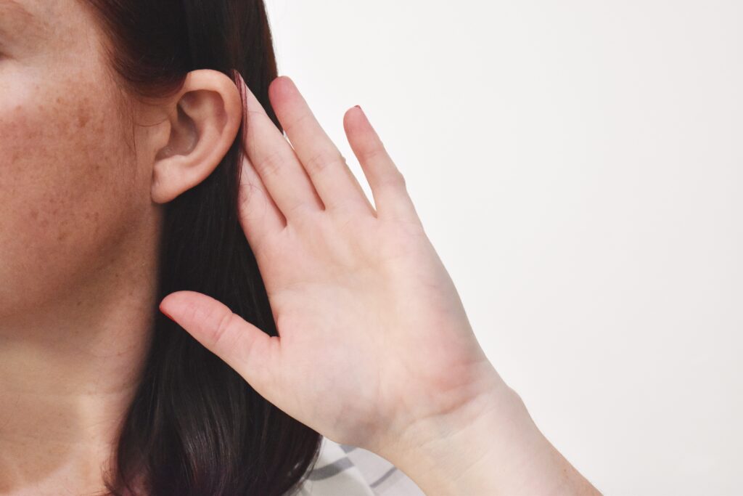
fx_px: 1486
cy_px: 248
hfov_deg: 28.1
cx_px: 372
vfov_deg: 18.9
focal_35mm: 72
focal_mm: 48
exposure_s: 1/60
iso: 4000
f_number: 5.3
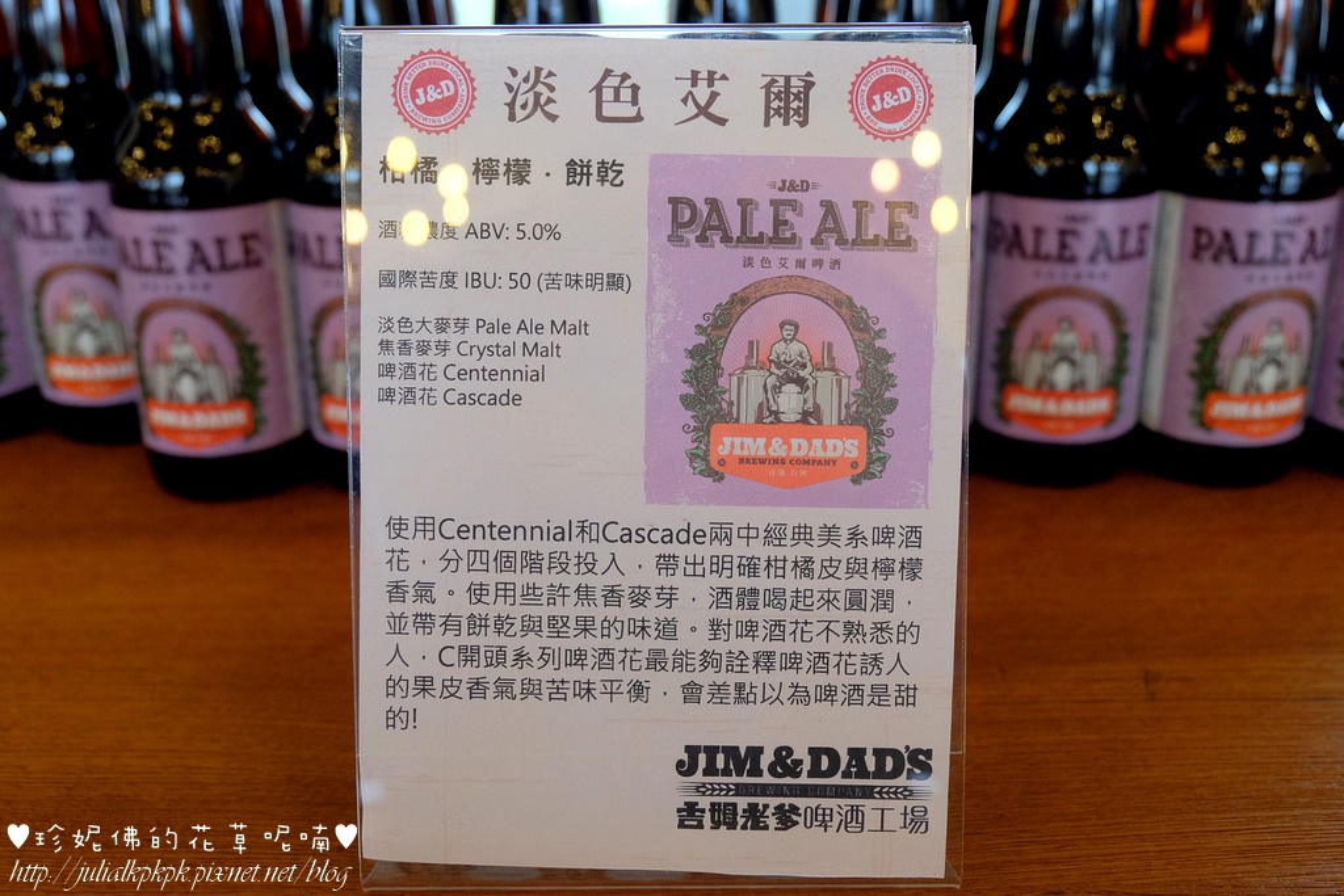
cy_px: 448
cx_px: 672
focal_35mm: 36
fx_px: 1344
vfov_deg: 36.9
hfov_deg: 53.1
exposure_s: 1/60
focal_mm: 24.3
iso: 2000
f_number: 4.2
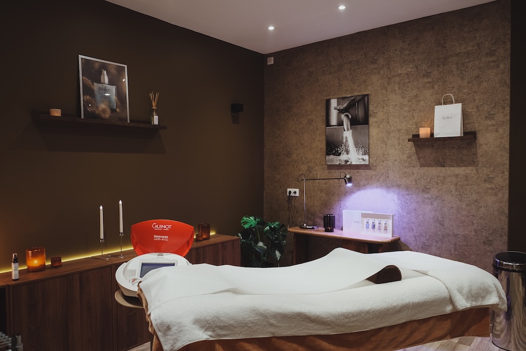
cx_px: 263
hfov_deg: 67.4
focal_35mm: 27
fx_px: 395
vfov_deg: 47.9
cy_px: 176
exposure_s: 1/60
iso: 1000
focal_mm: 18
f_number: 2.8
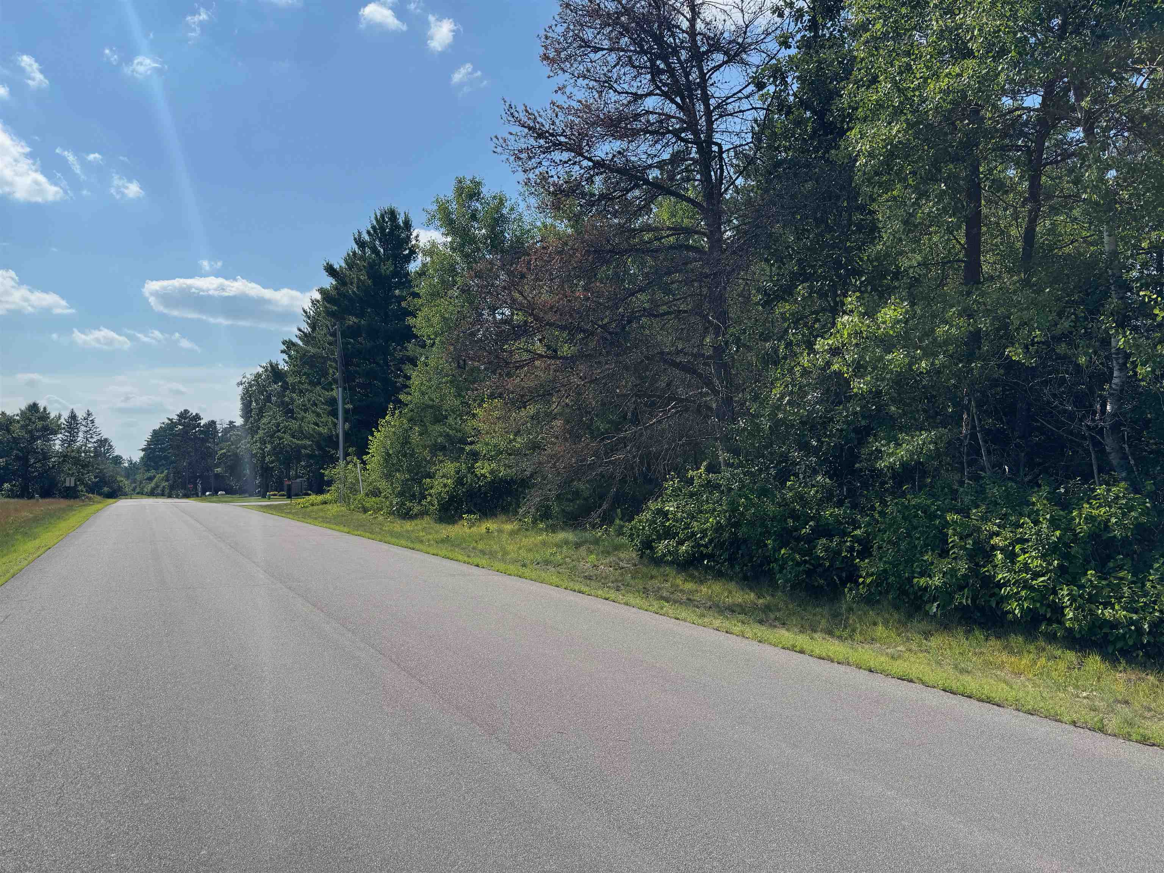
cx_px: 582
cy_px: 436
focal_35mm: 24
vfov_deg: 56.8
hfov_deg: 71.6
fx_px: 807
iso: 80
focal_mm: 6.76
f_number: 1.78
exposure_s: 1/5348
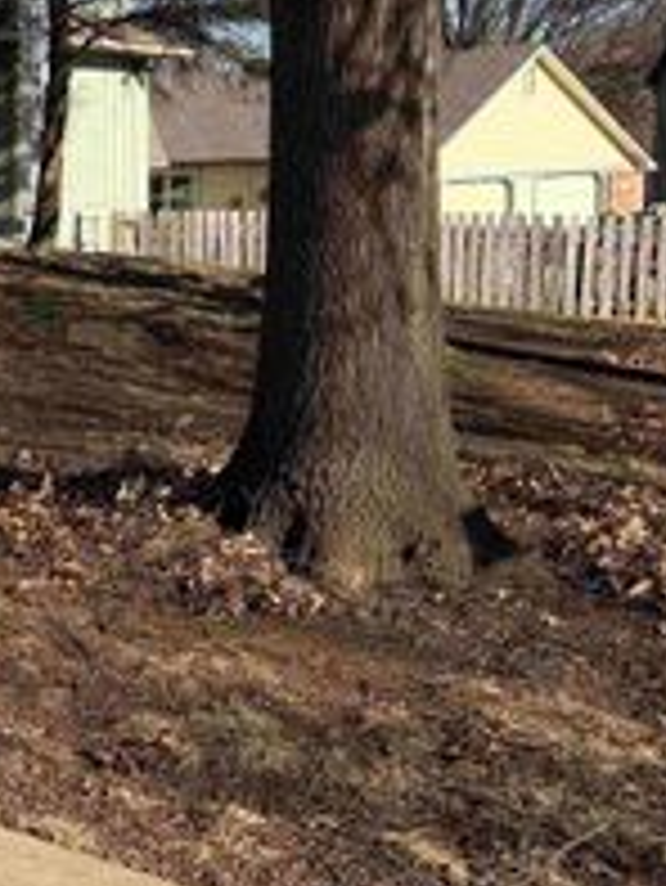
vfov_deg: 29.4
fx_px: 1691
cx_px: -306
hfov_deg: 19.6
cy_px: 398
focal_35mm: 66
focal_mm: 5.96
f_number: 1.6
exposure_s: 1/2364
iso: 50
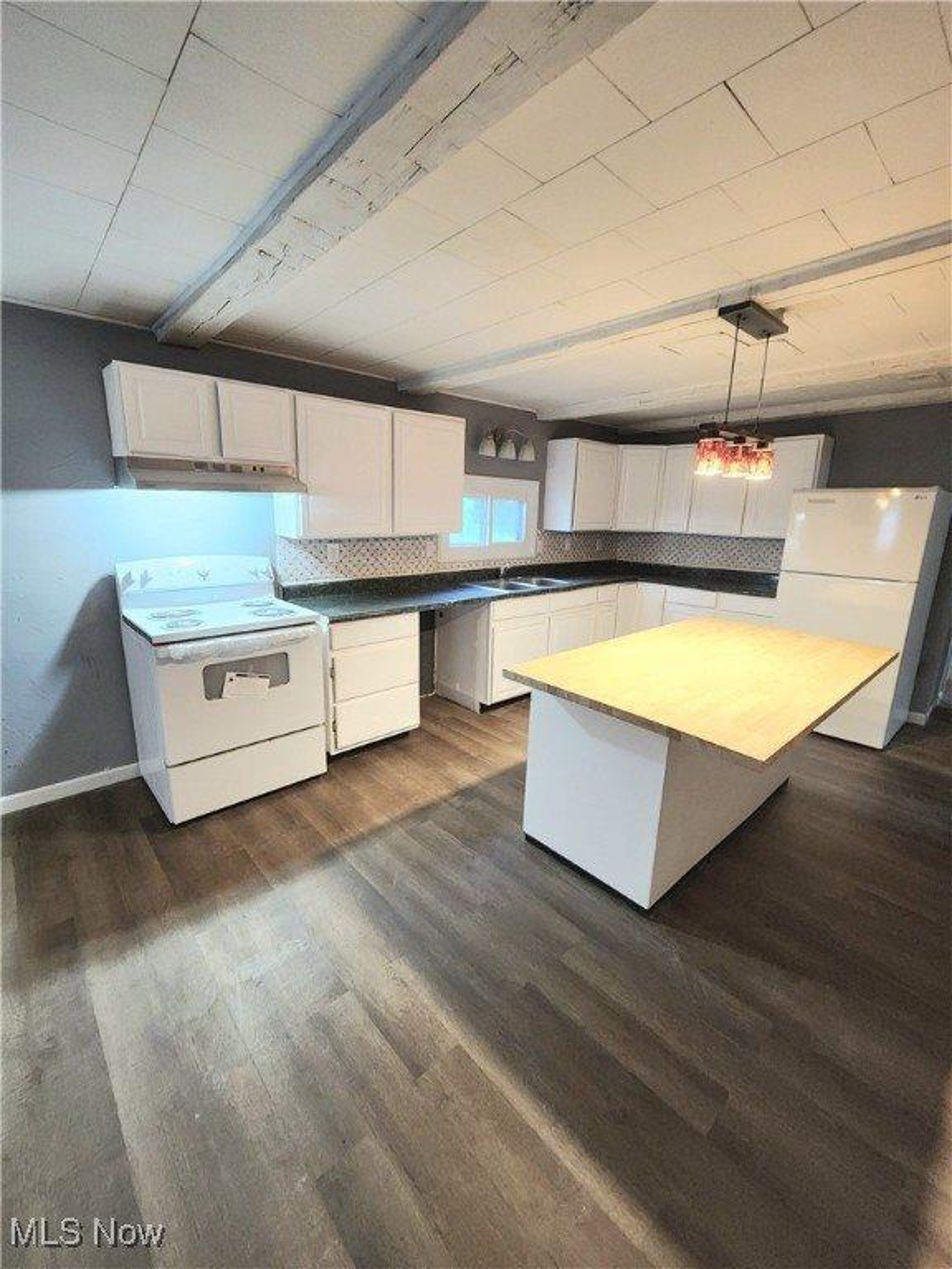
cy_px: 634
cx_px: 476
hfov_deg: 89.9
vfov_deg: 106.2
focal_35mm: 13
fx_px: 477
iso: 500
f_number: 2.2
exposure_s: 1/30
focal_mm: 2.2
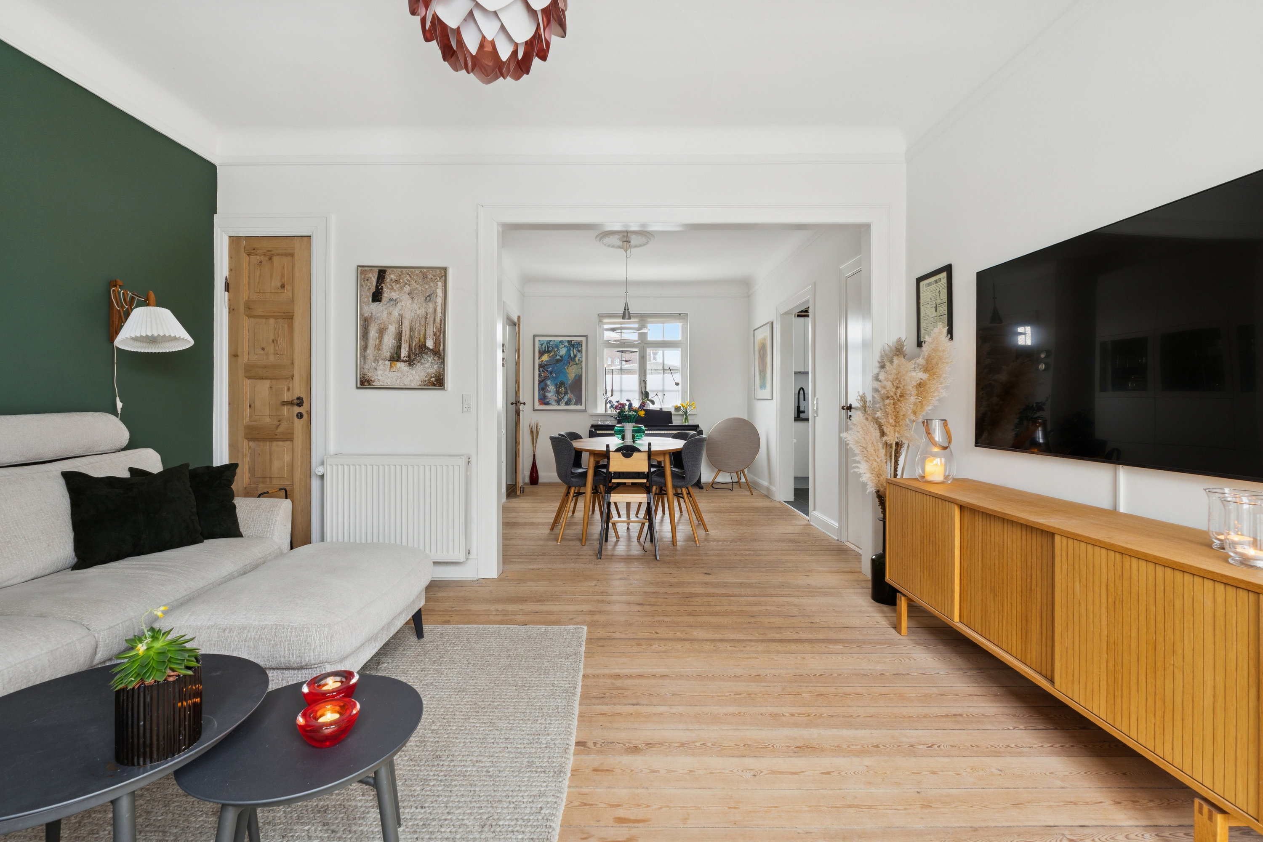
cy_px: 421
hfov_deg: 97.6
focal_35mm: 16
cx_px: 632
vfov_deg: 74.6
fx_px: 553
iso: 200
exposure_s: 1/8
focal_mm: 10.5
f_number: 8
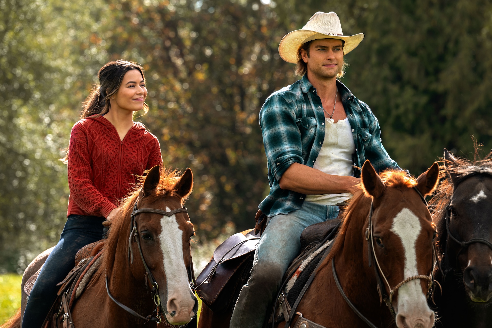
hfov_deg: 10.3
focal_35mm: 200
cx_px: 246
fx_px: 2733
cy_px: 164
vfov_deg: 6.9
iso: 200
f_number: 7.1
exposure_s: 1/250
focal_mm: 200
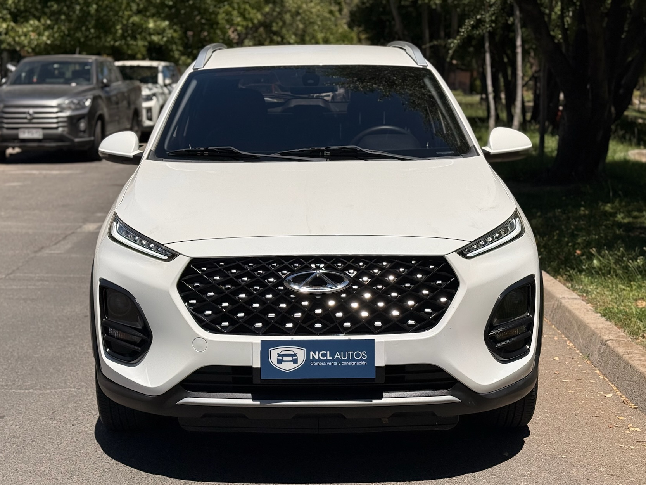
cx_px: 288
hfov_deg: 32.7
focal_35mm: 59
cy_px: 270
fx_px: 1101
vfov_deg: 24.8
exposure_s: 1/11364
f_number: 1.78
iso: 64
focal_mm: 6.76
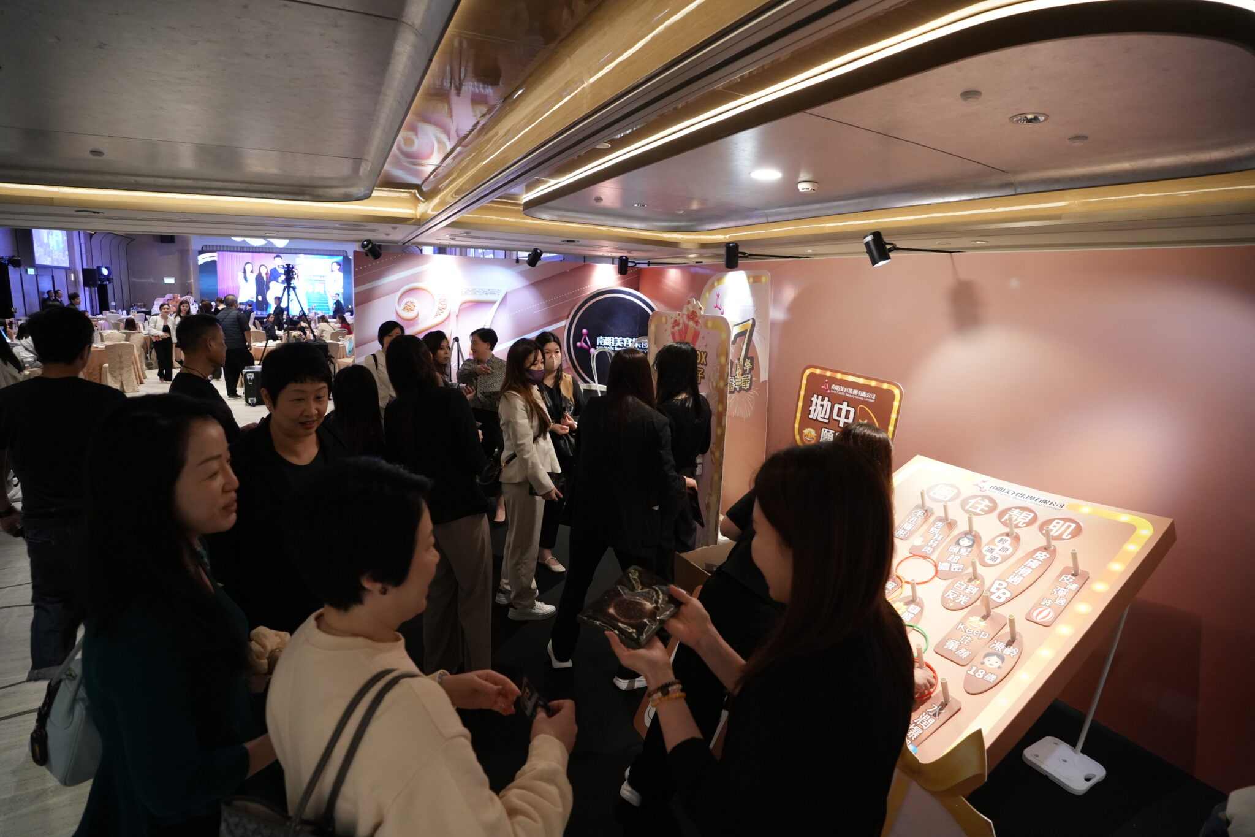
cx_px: 628
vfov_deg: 70.4
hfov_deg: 93.3
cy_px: 418
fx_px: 593
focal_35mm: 17
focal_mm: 17
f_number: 4
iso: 4000
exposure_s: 1/160
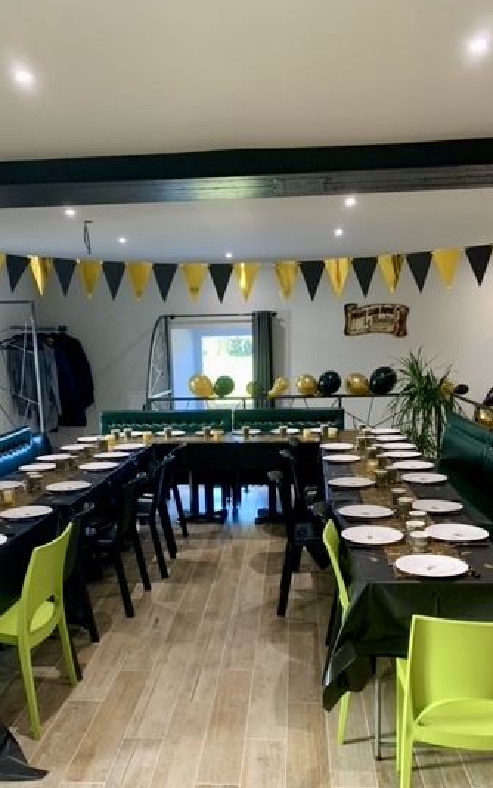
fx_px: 709
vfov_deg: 57.8
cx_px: 235
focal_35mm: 33
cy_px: 459
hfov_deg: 38.3
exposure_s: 1/50
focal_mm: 4.25
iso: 125
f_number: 1.8
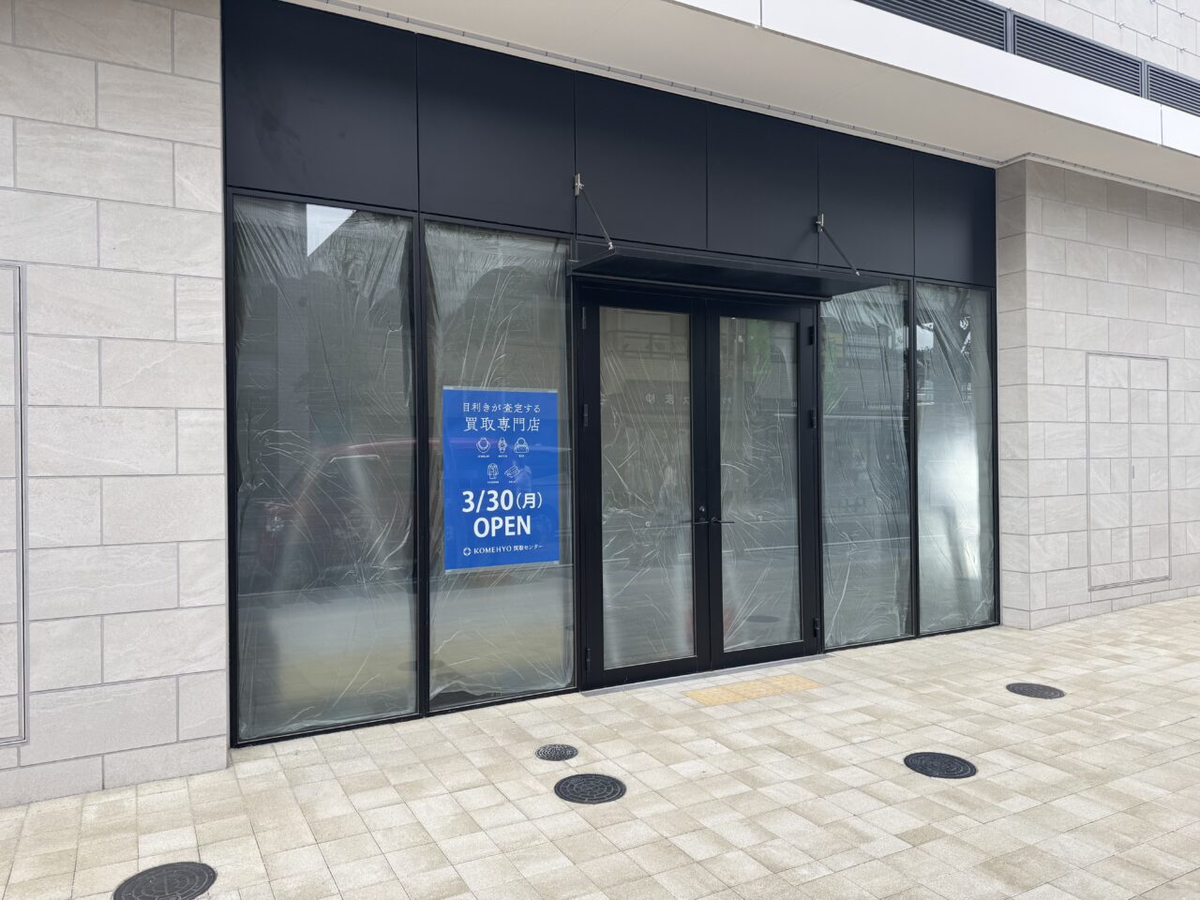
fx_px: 832
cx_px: 600
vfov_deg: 56.8
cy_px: 450
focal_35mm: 24
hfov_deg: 71.6
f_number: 1.78
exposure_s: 1/308
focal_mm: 6.76
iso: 80
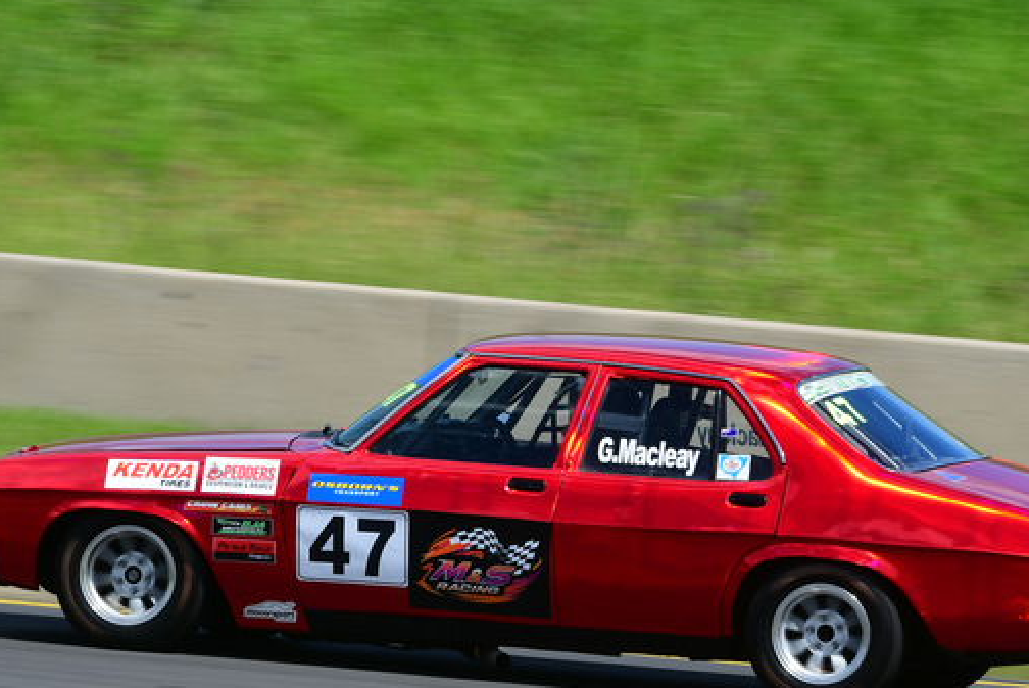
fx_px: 13617
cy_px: 220
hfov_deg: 4.3
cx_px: 512
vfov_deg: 2.9
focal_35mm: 476
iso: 200
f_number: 13
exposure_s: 1/250
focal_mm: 200
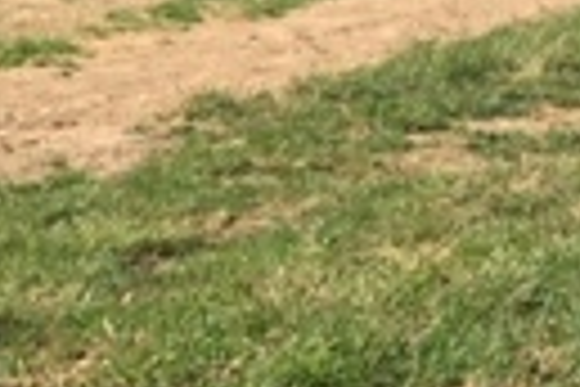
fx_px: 2416
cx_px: 1196
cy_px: 130
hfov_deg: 12.0
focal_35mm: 150
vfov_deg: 9.1
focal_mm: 4.15
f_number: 2.2
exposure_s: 1/974
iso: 25
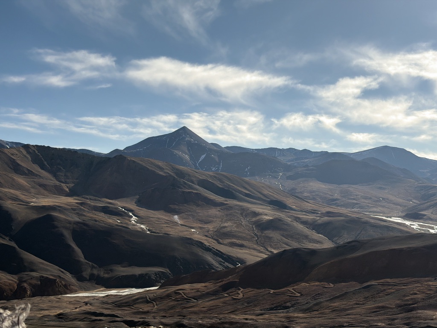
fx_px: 606
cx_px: 218
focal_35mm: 48
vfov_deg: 30.3
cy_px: 164
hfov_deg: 39.7
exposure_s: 1/11364
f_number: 1.78
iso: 64
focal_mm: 6.76
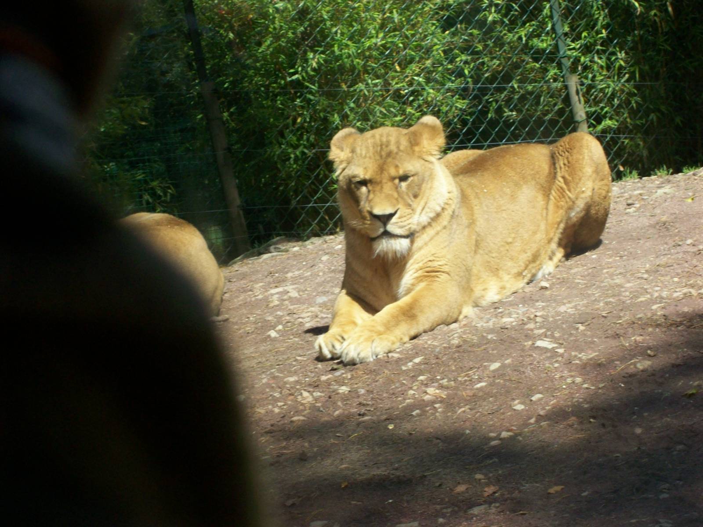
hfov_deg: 18.2
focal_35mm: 108
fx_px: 2193
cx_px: 352
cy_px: 264
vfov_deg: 13.7
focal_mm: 18
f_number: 4.8
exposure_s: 1/257
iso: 95
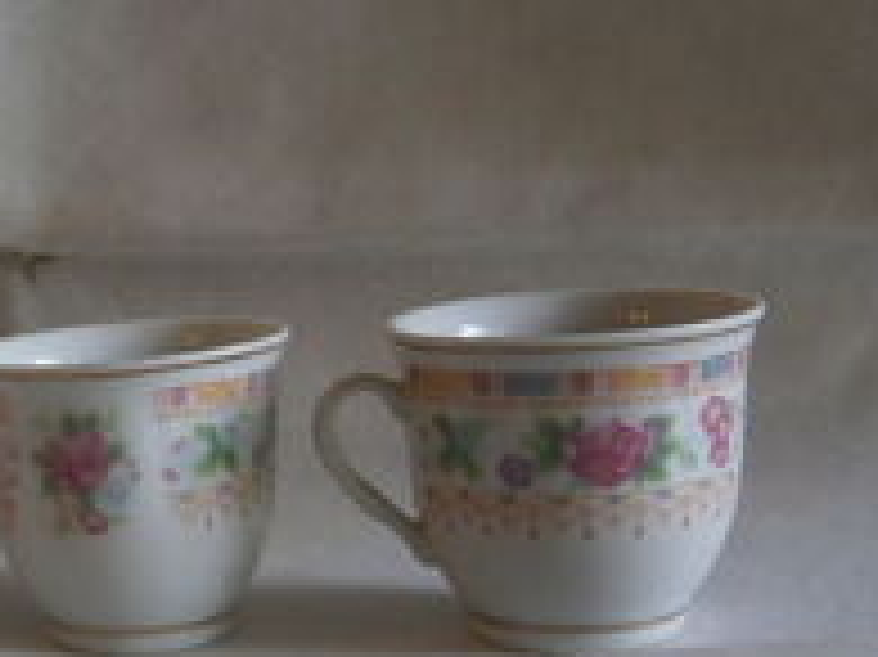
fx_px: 1622
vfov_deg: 22.6
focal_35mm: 64
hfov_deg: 27.5
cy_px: 522
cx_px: -108
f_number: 2.8
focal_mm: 4.7
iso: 80
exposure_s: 1/30
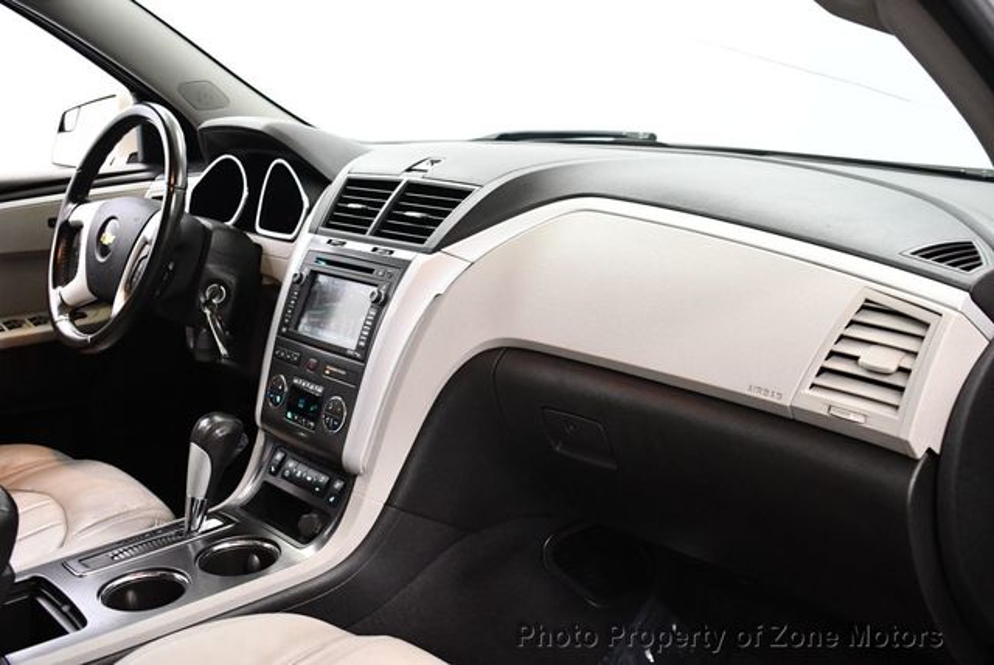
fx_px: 995
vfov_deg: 36.9
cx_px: 497
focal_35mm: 36
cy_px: 332
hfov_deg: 53.1
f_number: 3.5
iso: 3200
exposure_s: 1/125
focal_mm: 18
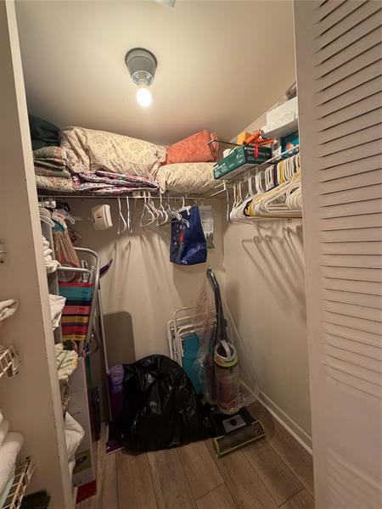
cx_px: 191
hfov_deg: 85.7
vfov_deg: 102.1
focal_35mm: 14
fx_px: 206
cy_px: 254
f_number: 2.2
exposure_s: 1/120
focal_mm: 2.22
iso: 320
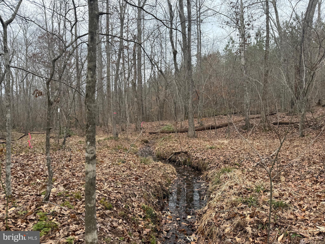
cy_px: 122
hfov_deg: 71.6
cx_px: 162
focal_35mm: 24
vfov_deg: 56.8
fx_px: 225
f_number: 1.78
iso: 80
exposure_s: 1/598
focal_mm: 6.76
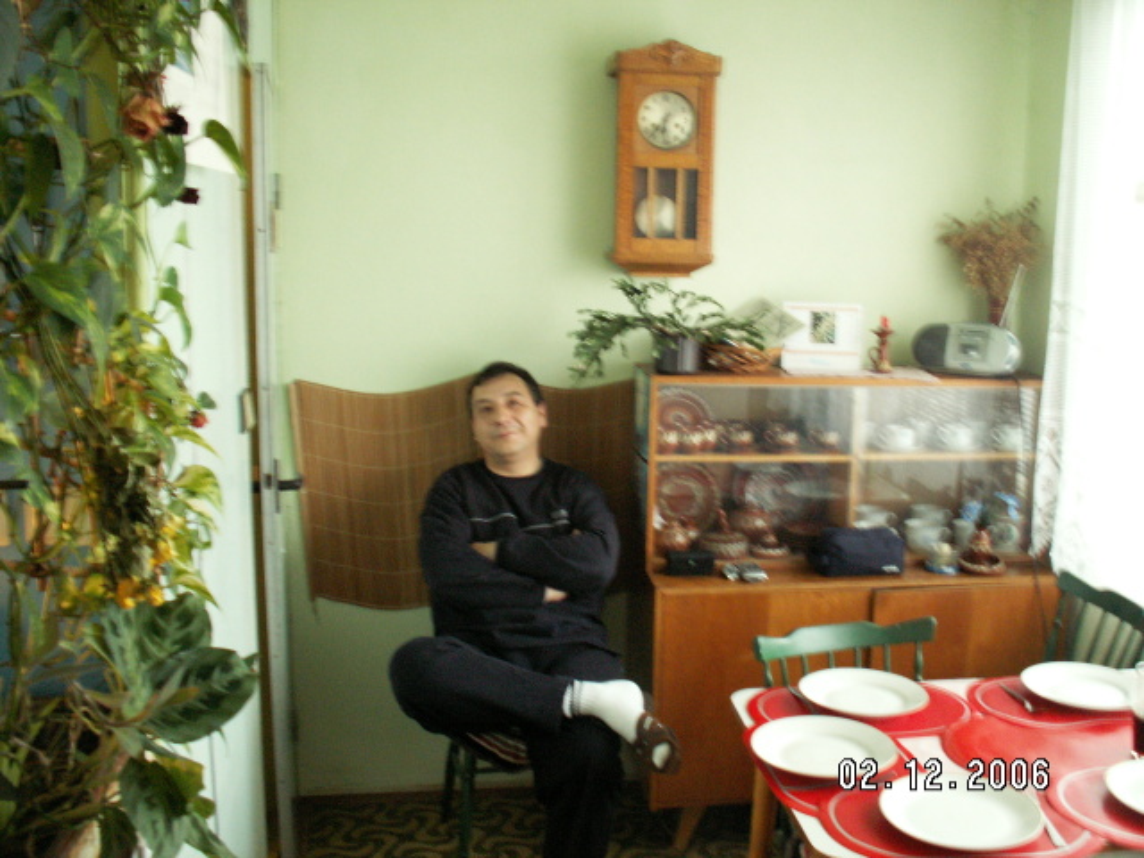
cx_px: 572
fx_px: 1157
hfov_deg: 52.6
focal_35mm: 35
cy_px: 429
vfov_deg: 40.7
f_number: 2.8
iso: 160
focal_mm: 5.86
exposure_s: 1/4
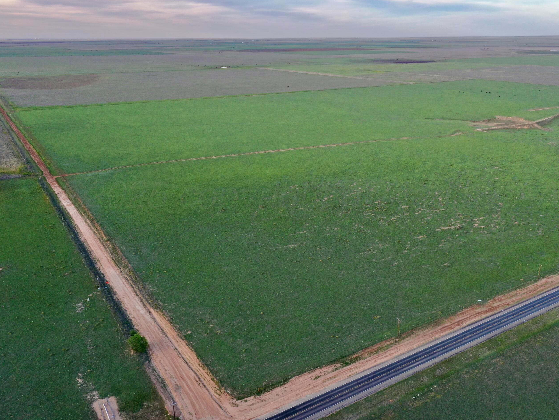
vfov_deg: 44.1
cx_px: 323
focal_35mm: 32
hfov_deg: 56.6
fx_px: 517
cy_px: 198
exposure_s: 1/60
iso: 100
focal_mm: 10.26
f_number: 6.3
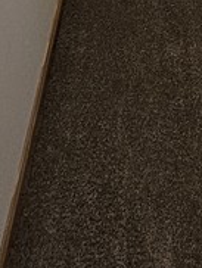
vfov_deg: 12.5
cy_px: -483
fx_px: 598
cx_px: 302
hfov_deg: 17.3
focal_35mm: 77
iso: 64
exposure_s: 1/60
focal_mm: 2.2
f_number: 2.2
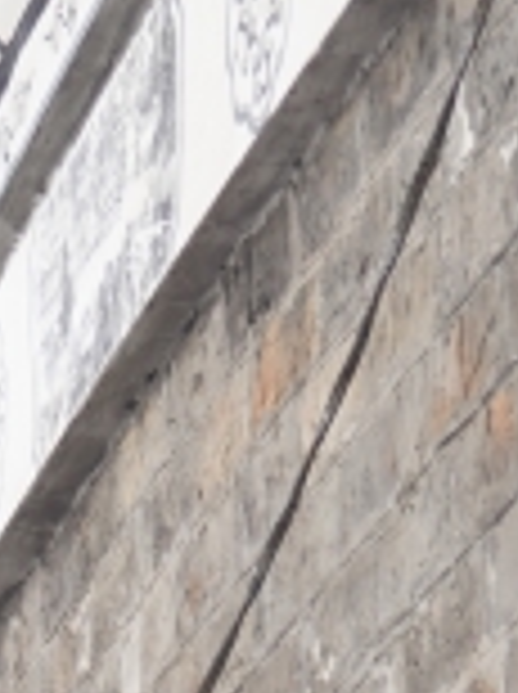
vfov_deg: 5.3
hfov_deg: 4.2
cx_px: -392
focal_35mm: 351
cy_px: 2254
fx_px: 7023
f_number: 5.6
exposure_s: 1/160
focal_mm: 50
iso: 125
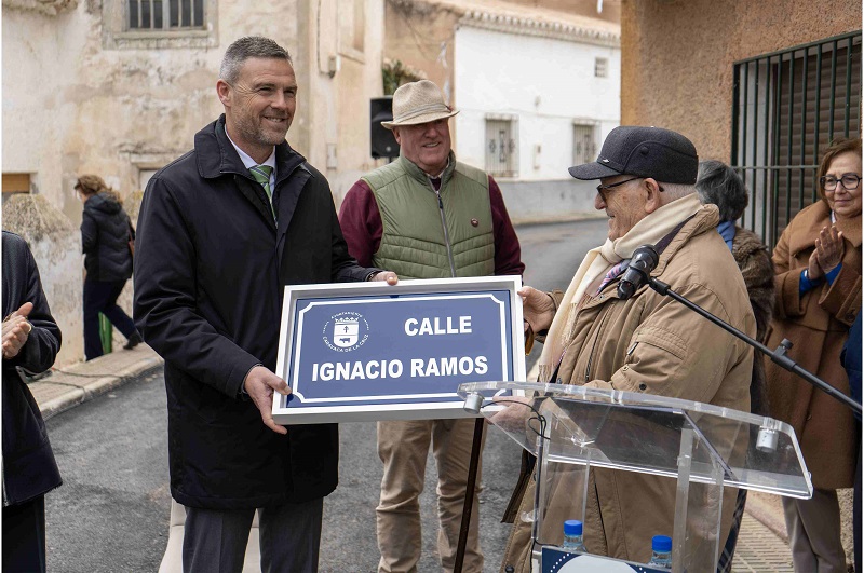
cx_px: 432
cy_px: 286
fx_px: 719
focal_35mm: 30
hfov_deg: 62.0
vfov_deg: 43.5
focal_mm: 20
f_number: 16
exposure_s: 1/100
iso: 200
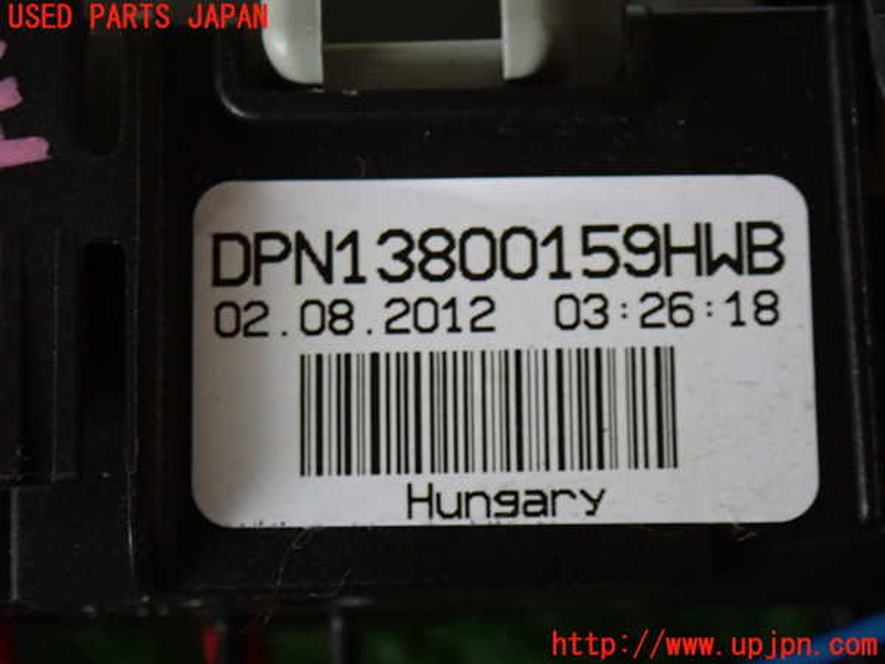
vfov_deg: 16.8
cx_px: 442
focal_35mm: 88
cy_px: 332
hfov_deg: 22.3
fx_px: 2250
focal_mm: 15.66
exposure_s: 1/30
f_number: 4.5
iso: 800
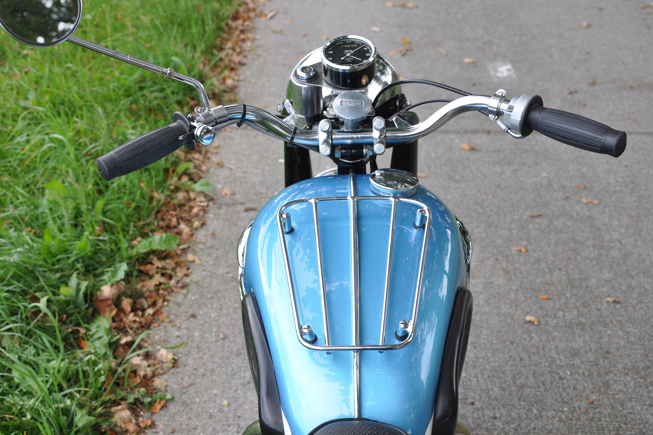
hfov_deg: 34.5
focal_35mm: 58
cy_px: 216
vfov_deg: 23.4
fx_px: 1052
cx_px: 322
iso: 200
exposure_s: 1/60
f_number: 8
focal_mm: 38
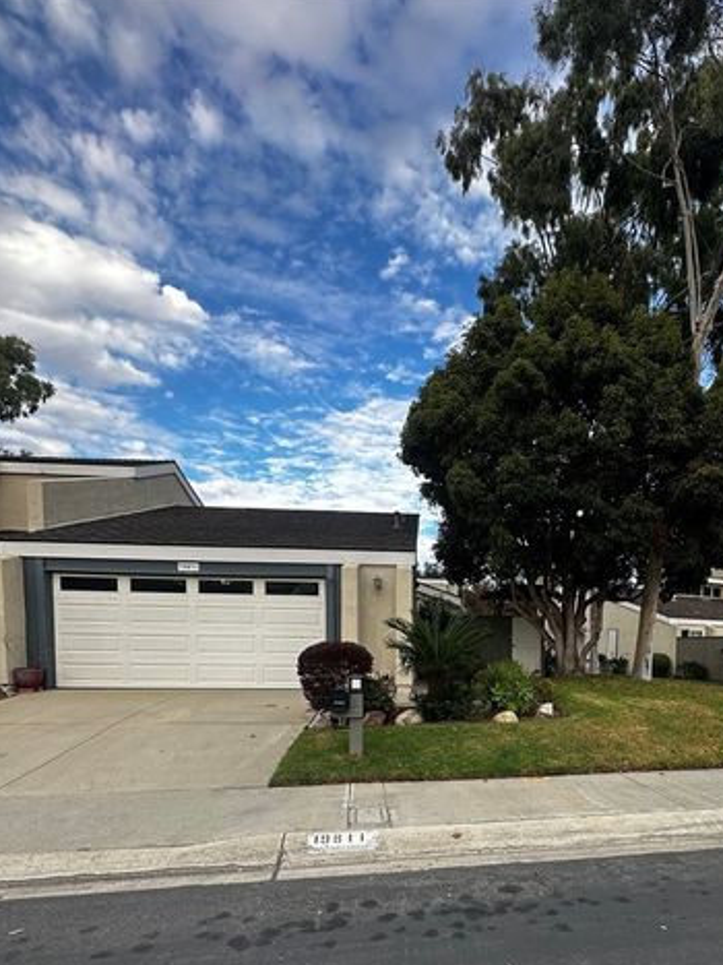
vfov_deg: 77.8
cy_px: 679
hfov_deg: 64.4
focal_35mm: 20
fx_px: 557
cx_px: 475
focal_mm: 2.22
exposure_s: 1/422
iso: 40
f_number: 2.2
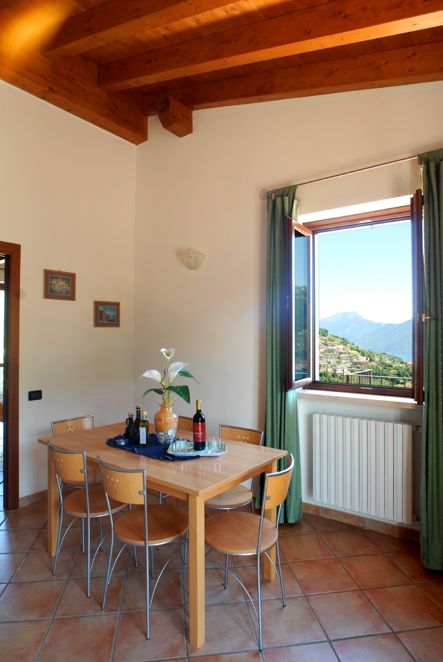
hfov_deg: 59.6
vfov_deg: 81.1
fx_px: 386
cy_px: 331
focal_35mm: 21
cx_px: 222
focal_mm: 14
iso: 100
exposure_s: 1/3
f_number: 7.1
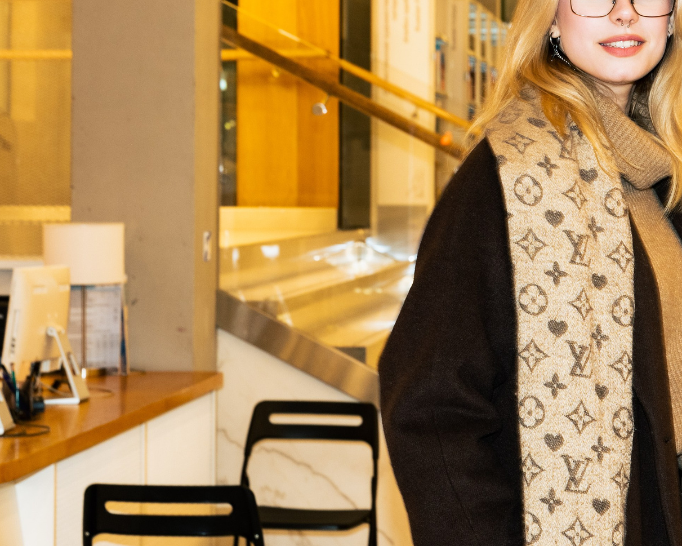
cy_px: 105
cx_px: 480
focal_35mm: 125
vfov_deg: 12.3
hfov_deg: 15.3
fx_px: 2523
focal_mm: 63
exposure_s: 1/30
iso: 800
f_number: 8
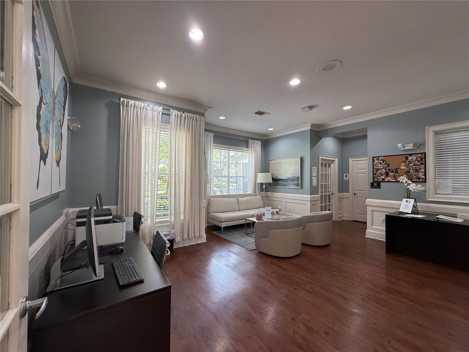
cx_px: 234
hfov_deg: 102.1
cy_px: 176
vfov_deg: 85.7
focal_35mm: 14
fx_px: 190
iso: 160
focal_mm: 2.22
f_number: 2.2
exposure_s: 1/120
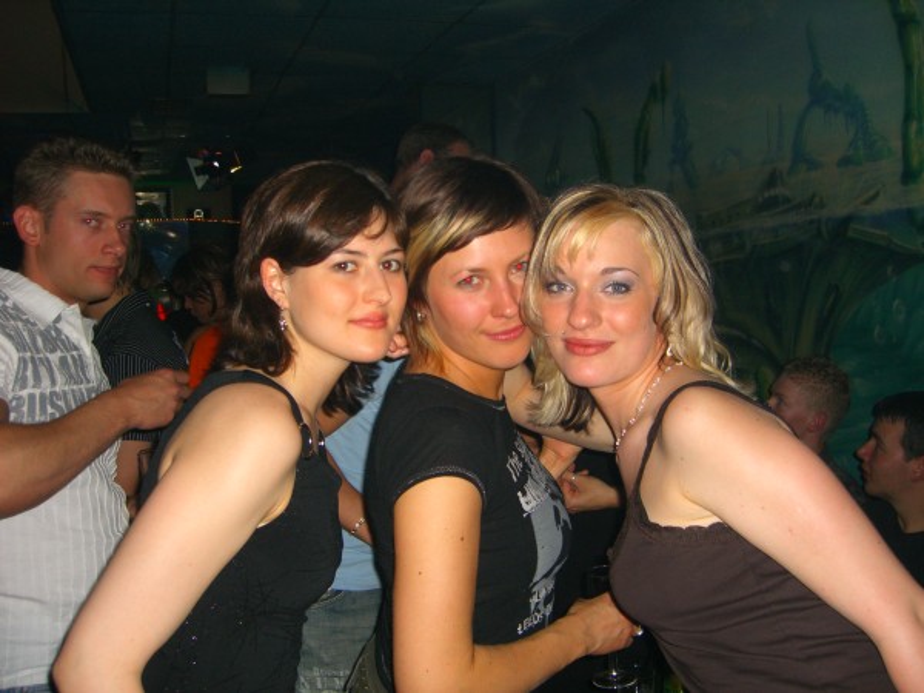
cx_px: 462
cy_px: 346
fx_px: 1014
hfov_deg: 49.0
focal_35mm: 38
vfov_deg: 37.7
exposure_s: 1/60
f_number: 2.8
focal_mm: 7.9
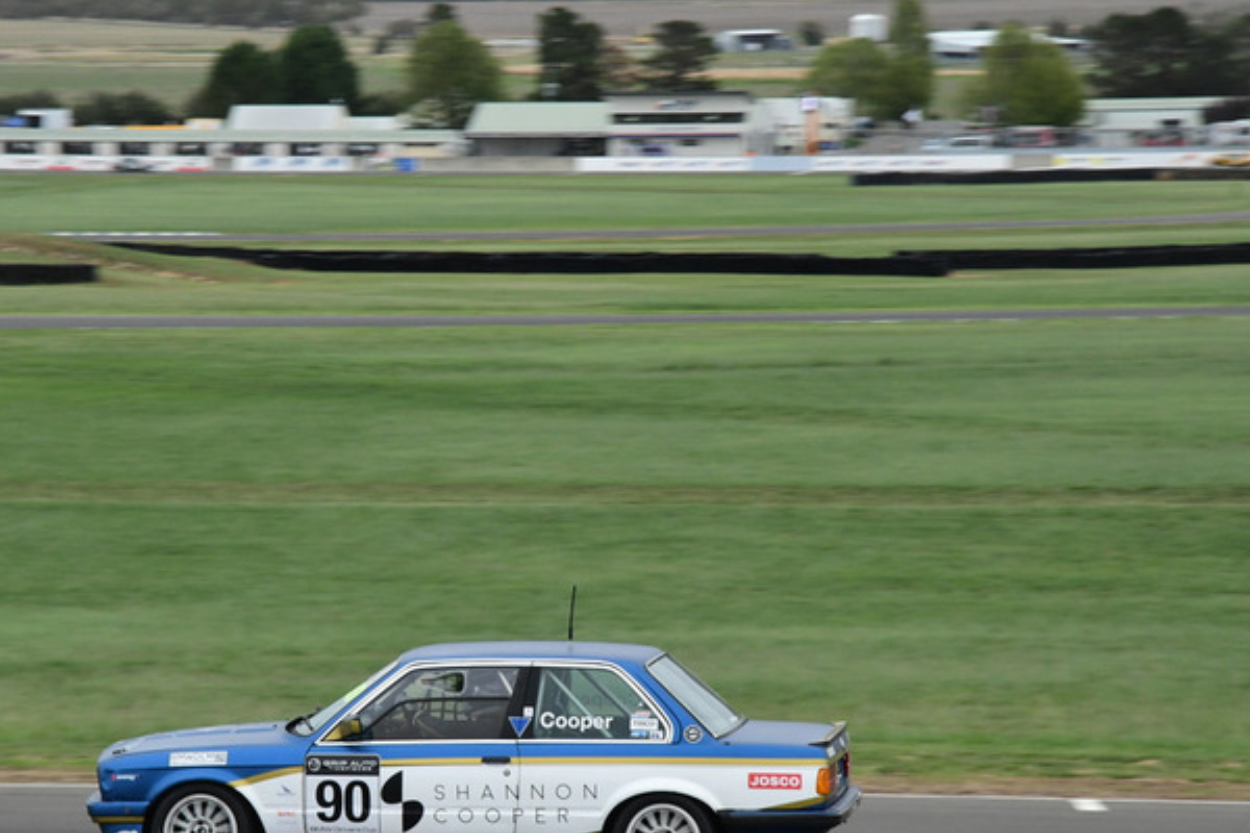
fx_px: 5555
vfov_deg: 8.6
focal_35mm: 160
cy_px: 469
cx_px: 458
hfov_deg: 12.8
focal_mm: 80
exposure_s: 1/320
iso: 1600
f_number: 11
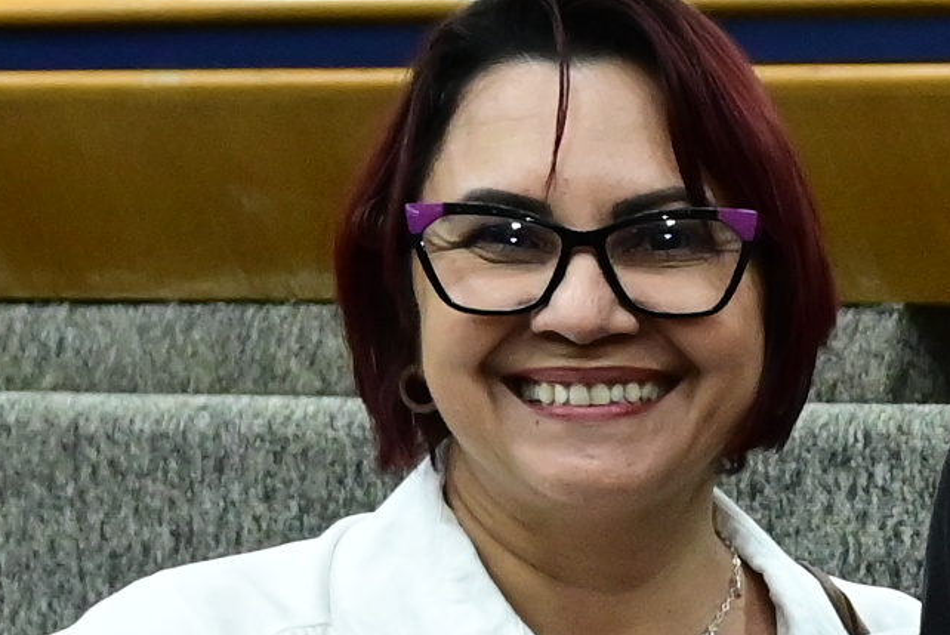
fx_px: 4357
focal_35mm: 165
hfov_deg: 11.2
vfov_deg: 8.2
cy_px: 944
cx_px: 1925
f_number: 4.5
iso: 4000
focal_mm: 24
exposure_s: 1/125
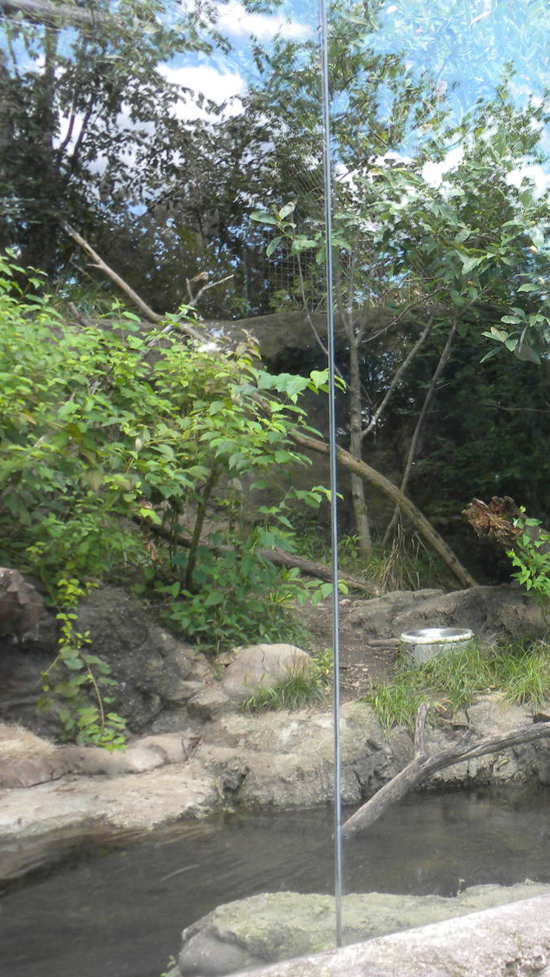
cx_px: 606
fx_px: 1399
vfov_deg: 38.5
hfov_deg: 21.1
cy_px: 488
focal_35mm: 54
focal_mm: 6.6
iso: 64
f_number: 3.5
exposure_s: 1/60.7
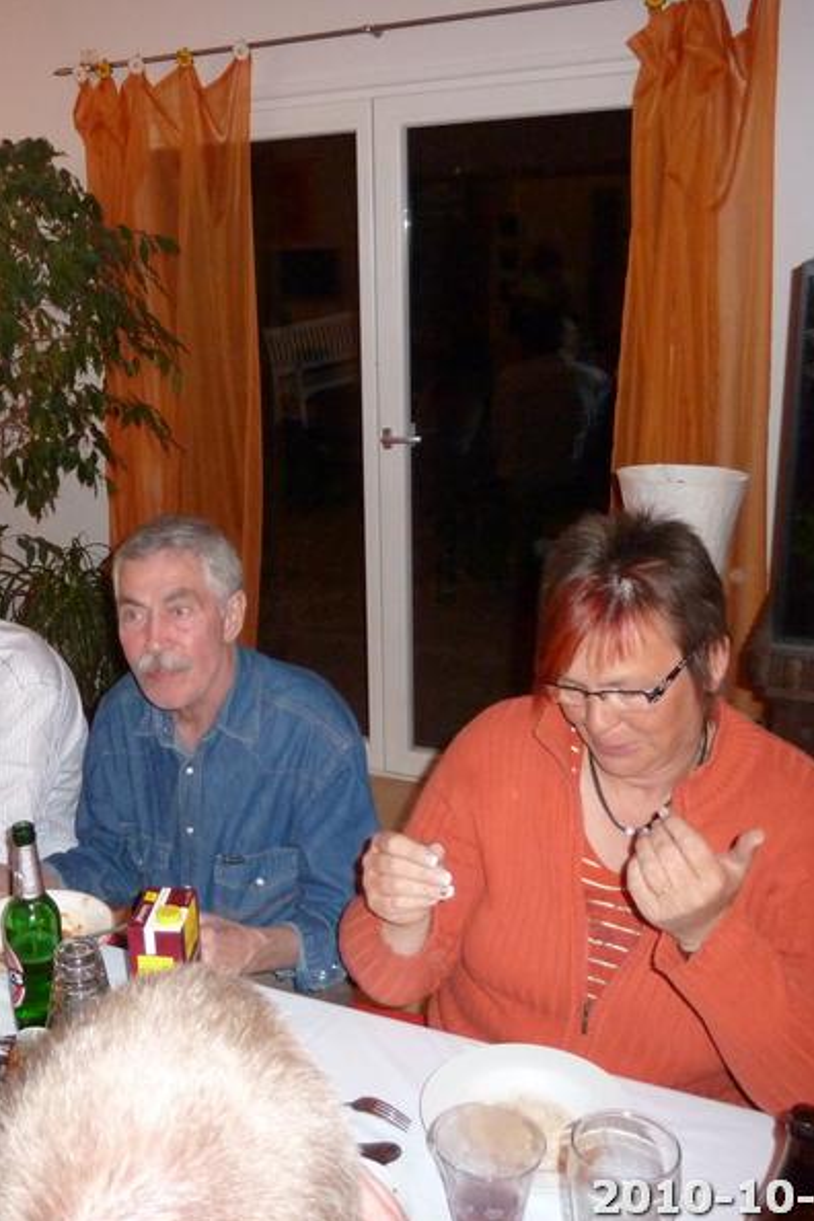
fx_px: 1187
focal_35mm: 35
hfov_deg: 37.1
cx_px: 226
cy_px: 615
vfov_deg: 54.4
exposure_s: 1/15
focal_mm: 4.1
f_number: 3.3
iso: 400
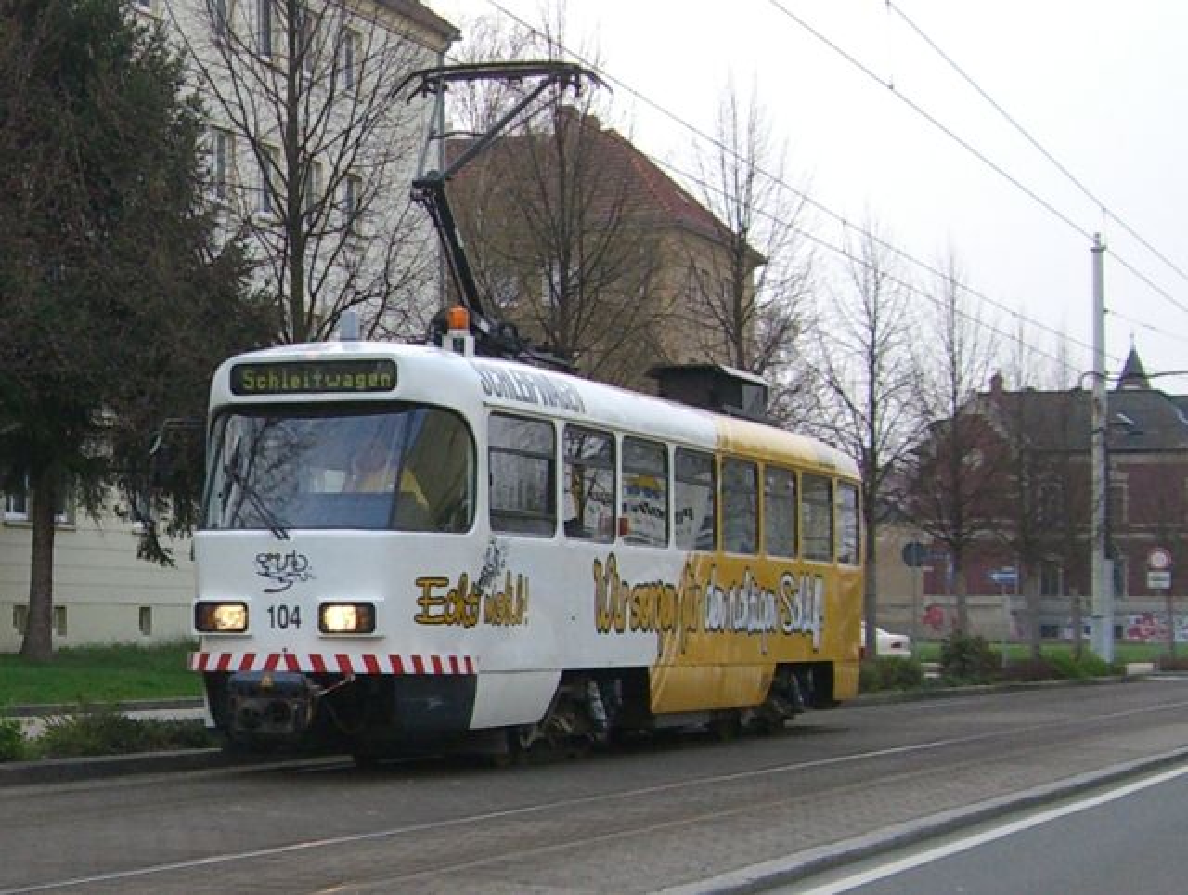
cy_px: 448
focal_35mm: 38
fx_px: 1306
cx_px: 594
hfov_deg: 48.9
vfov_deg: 37.8
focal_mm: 6.2
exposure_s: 1/200
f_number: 2.7
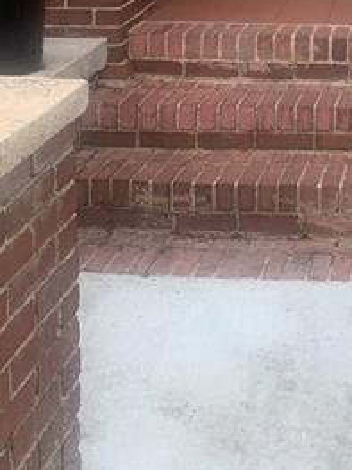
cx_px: 372
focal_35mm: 76
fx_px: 1031
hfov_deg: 18.7
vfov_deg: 23.4
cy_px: -97
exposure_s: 1/316
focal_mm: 4.25
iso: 25
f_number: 1.8
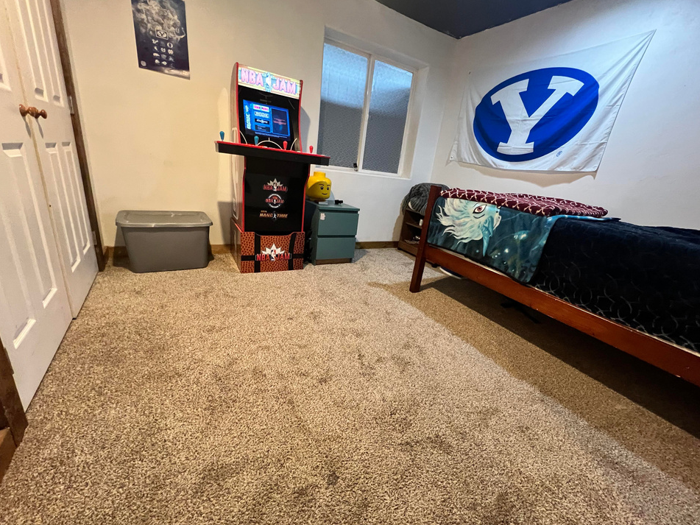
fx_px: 283
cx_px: 364
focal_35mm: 14
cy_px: 272
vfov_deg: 85.6
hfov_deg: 102.0
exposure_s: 1/60
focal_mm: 1.57
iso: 500
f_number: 1.8
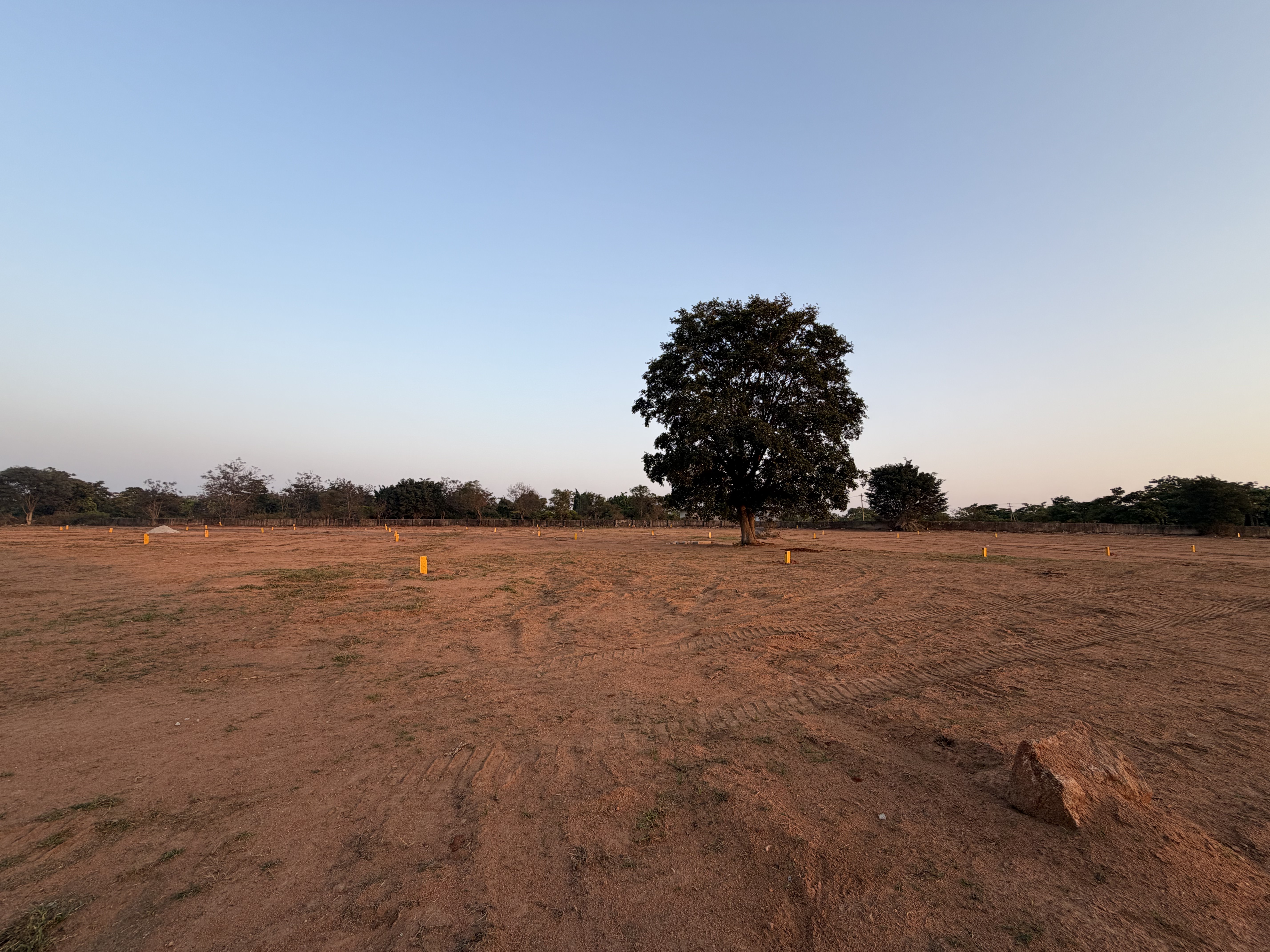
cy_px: 476
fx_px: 514
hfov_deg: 102.1
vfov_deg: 85.7
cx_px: 635
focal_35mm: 14
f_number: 2.2
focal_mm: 2.22
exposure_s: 1/472
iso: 64
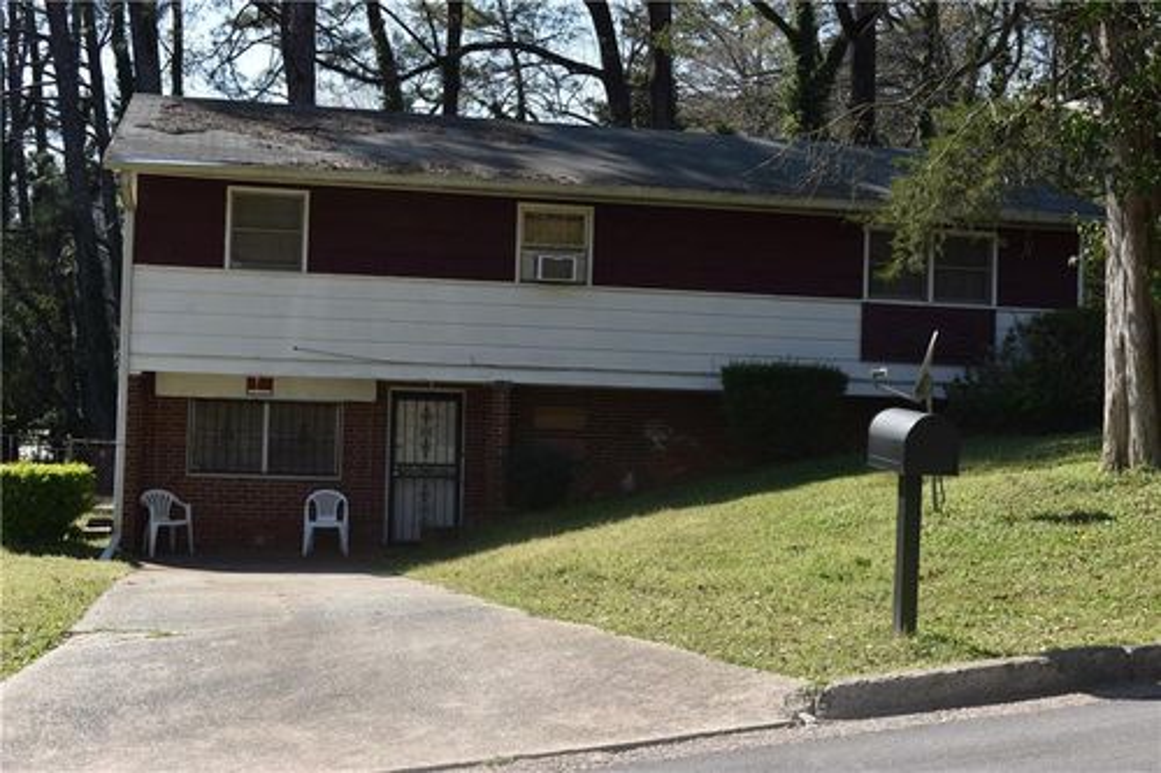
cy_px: 386
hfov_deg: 41.1
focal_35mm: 48
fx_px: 1547
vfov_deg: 28.1
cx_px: 580
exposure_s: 1/200
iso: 100
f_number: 8
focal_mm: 32
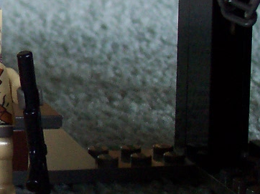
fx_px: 1419
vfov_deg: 7.8
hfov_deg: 10.2
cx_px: -114
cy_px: 54
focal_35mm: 189
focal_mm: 8.6
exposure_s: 1/30
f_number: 3.4
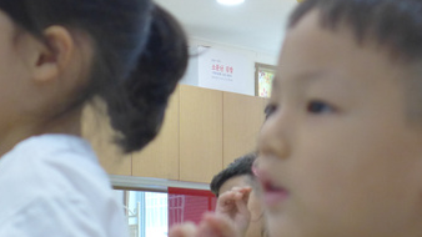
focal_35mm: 134
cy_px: 102
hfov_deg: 16.0
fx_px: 1499
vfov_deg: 9.0
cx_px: 204
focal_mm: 12.8
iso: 320
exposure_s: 1/200
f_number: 2
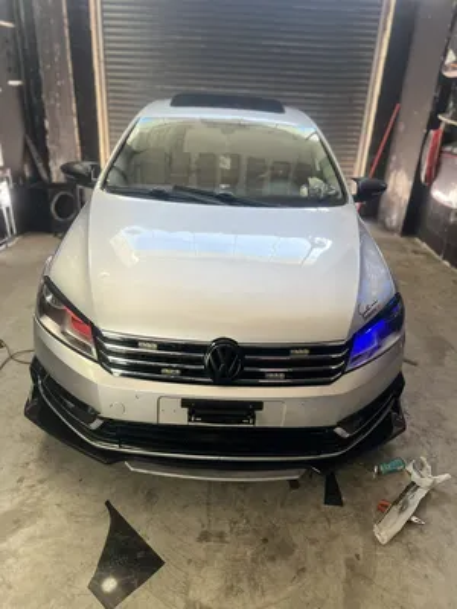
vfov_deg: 67.3
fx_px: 458
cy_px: 304
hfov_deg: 53.1
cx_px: 228
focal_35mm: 26
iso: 125
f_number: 1.5
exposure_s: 1/89
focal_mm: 5.7
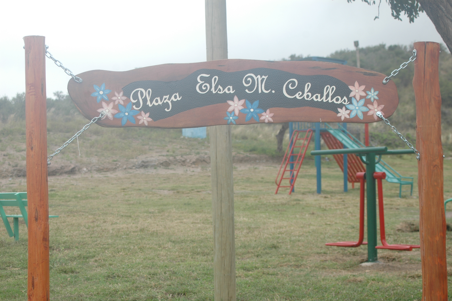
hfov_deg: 30.5
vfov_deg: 20.6
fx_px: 828
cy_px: 150
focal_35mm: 66
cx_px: 226
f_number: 7.1
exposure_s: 1/200
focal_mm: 44
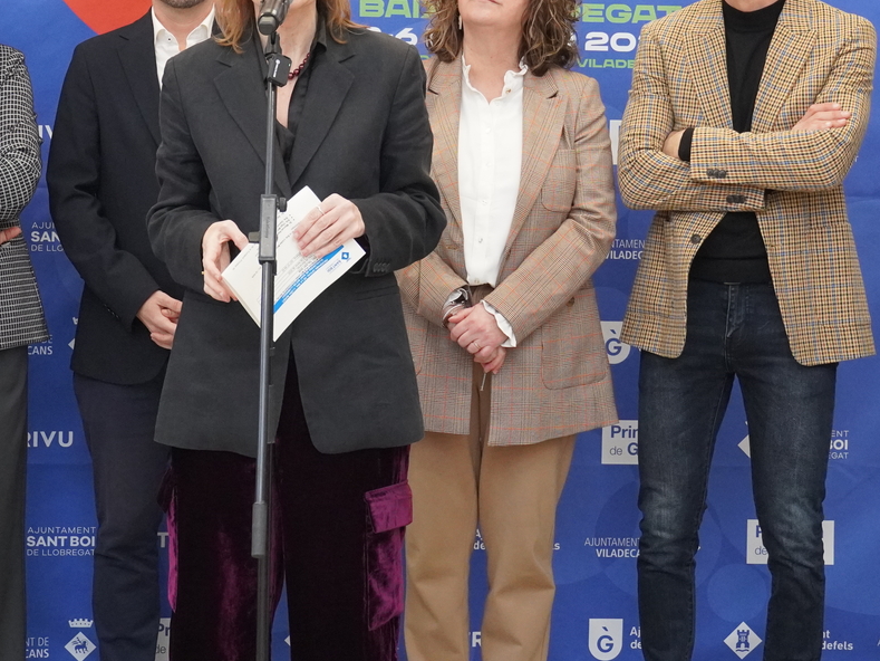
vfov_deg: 13.8
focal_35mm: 107
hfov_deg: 18.4
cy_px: 165
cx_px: 482
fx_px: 2718
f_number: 4.5
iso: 3200
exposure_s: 1/160
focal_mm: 39
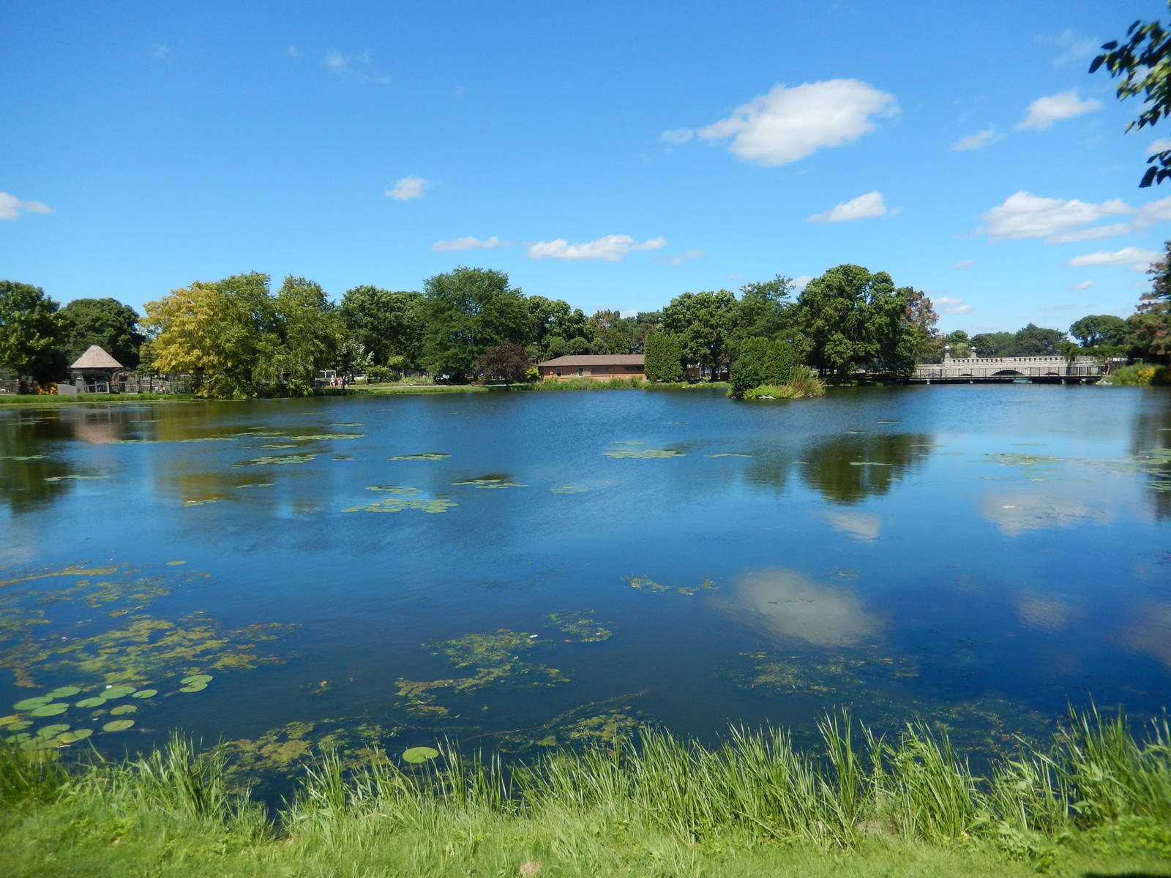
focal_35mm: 25
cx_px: 586
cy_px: 439
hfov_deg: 69.4
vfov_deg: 54.9
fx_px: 846
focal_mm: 4.5
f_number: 3.4
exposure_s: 1/1250
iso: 125
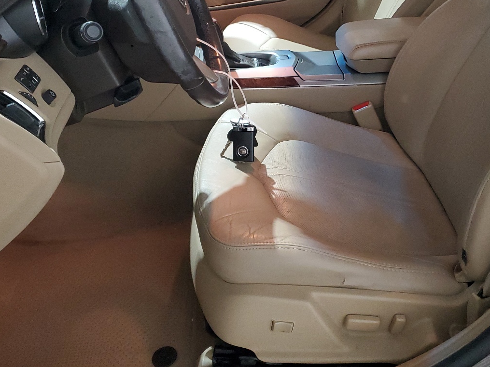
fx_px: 580
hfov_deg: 45.7
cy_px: 90
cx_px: 272
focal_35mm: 41
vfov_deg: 34.4
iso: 409
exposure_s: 1/60.2
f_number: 1.5
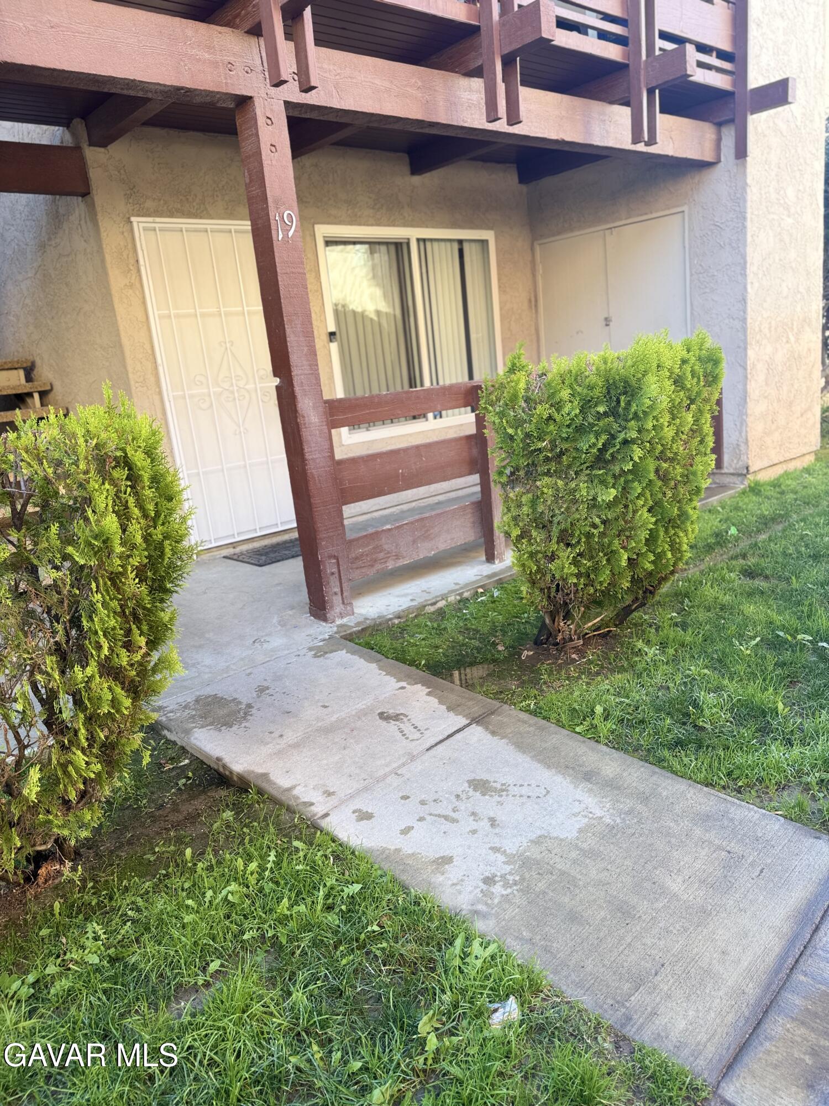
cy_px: 553
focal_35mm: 24
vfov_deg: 71.6
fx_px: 766
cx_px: 414
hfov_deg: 56.8
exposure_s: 1/121
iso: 64
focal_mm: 6.76
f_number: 1.78
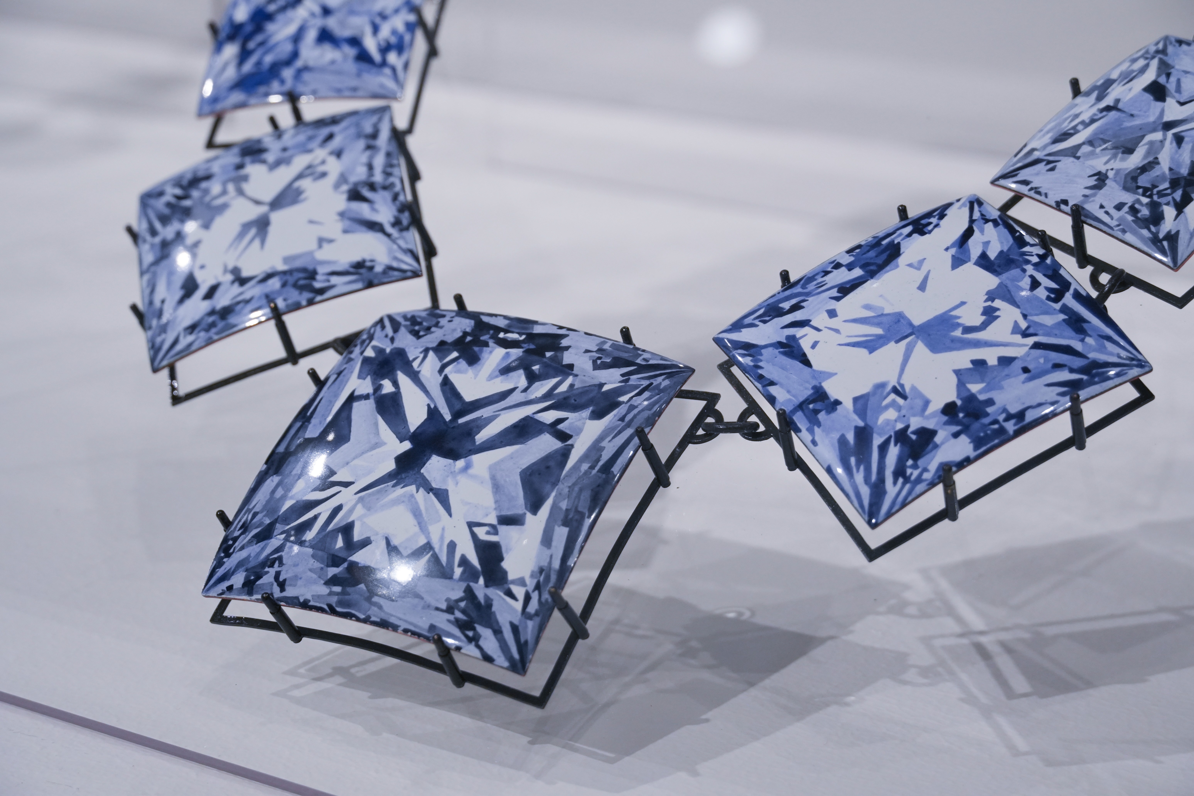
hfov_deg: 26.5
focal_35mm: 76
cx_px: 597
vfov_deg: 17.8
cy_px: 398
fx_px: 2537
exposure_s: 1/60
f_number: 5.6
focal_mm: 51
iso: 800
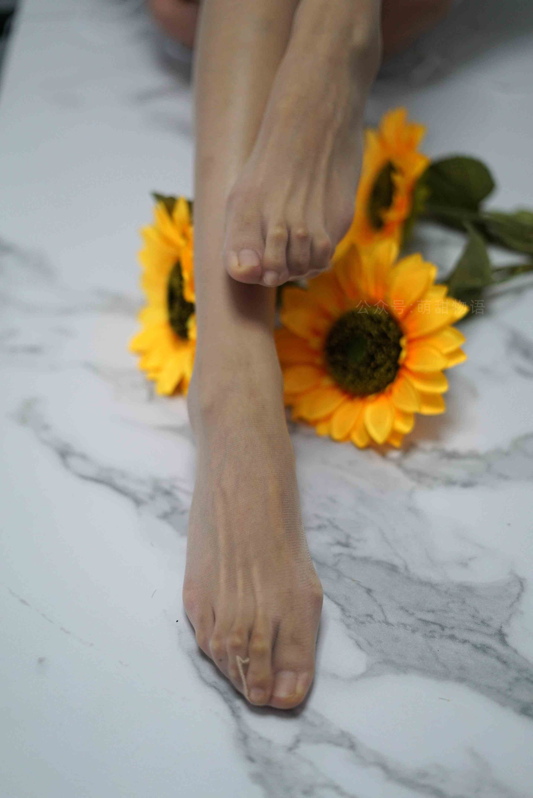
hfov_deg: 27.0
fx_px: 1109
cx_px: 266
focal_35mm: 50
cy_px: 399
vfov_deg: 39.6
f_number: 2
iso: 800
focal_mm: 50
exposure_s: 1/640
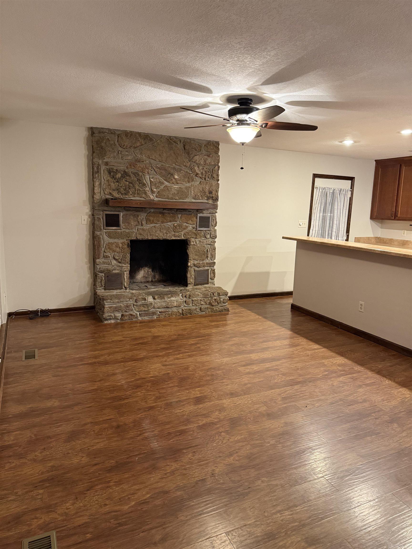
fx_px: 381
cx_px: 206
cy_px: 274
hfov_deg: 56.8
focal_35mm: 24
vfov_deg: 71.6
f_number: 1.78
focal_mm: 6.76
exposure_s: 1/60
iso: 500
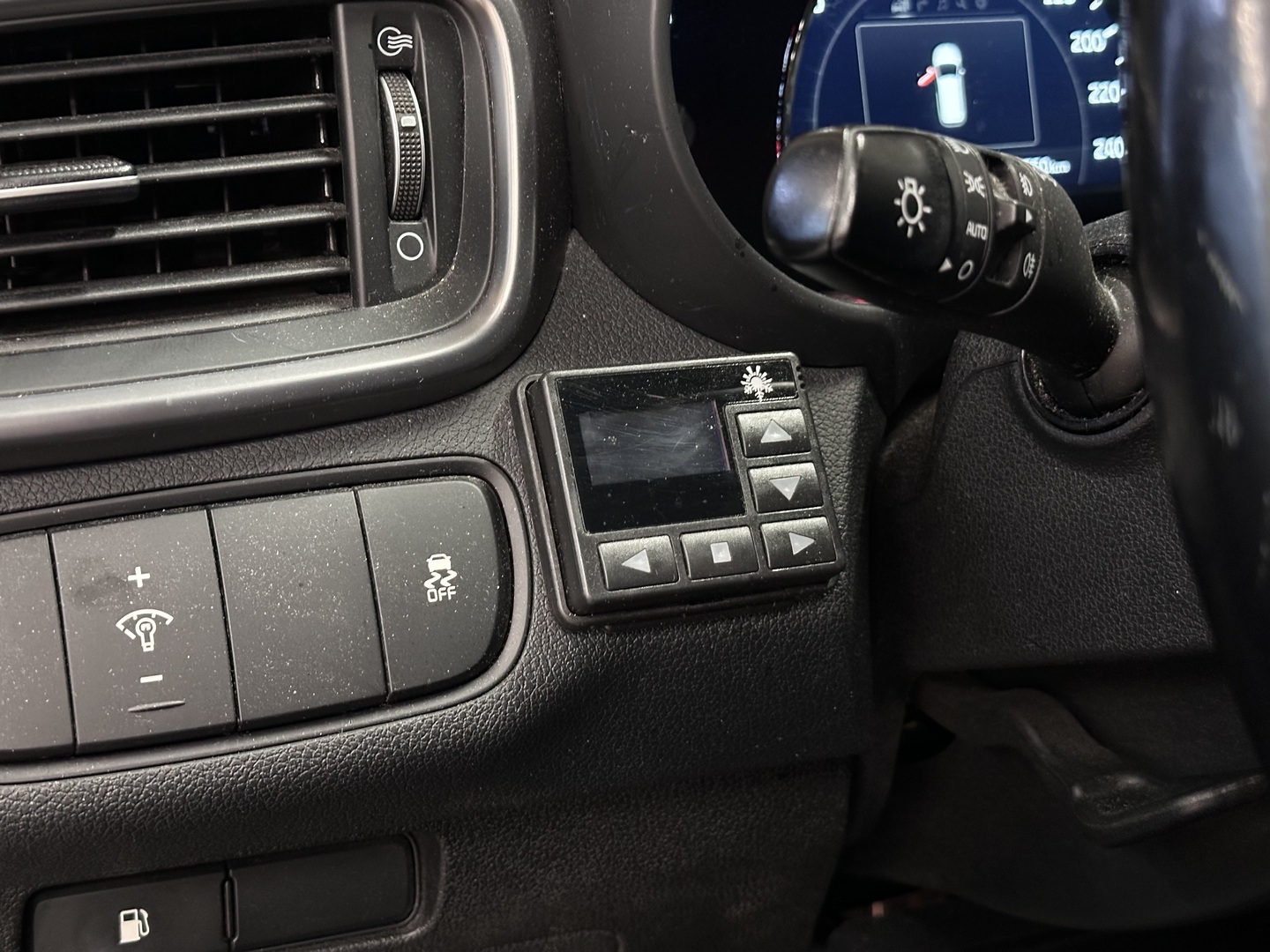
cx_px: 635
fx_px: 1761
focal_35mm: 48
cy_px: 476
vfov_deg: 30.3
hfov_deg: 39.7
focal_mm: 6.86
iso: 500
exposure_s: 1/34
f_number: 1.78
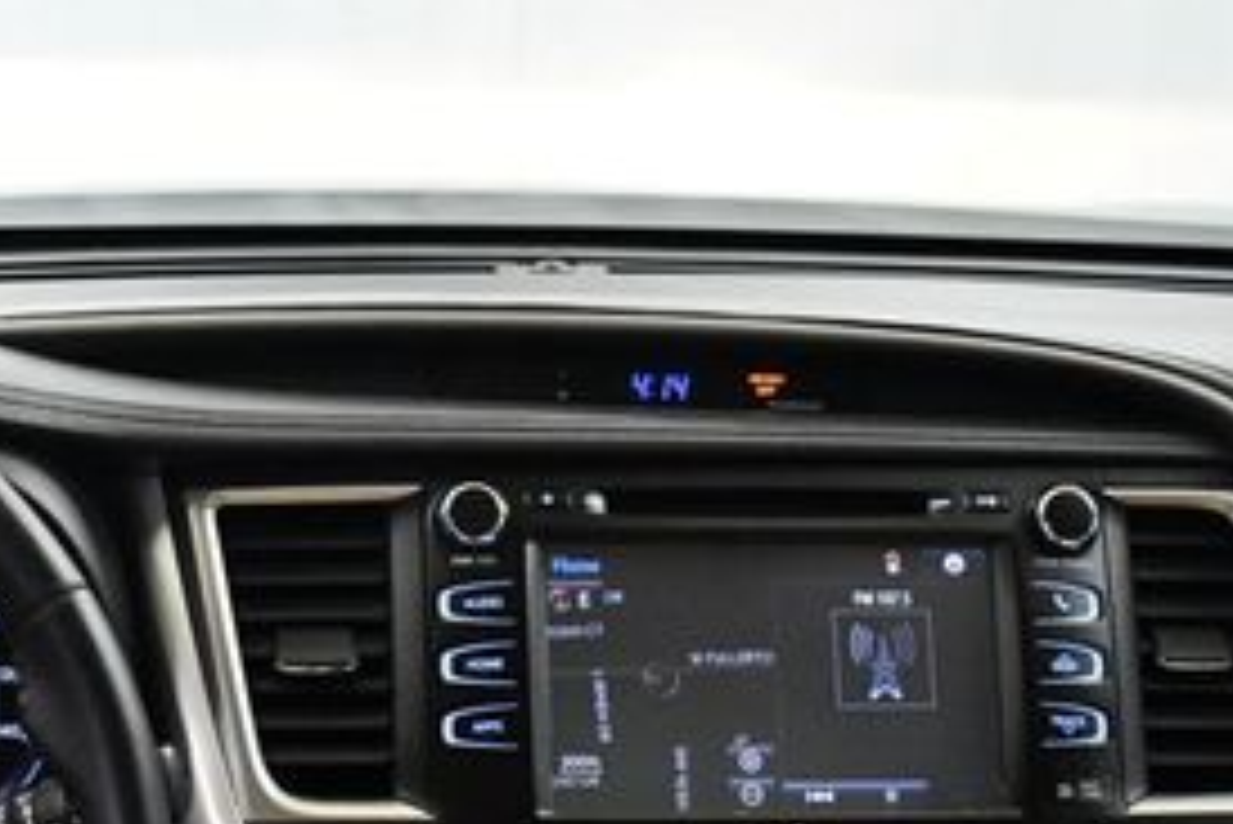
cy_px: 792
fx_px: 2878
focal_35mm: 84
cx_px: 194
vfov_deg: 16.0
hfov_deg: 23.7
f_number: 3.5
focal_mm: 18
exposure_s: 1/125
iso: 3200
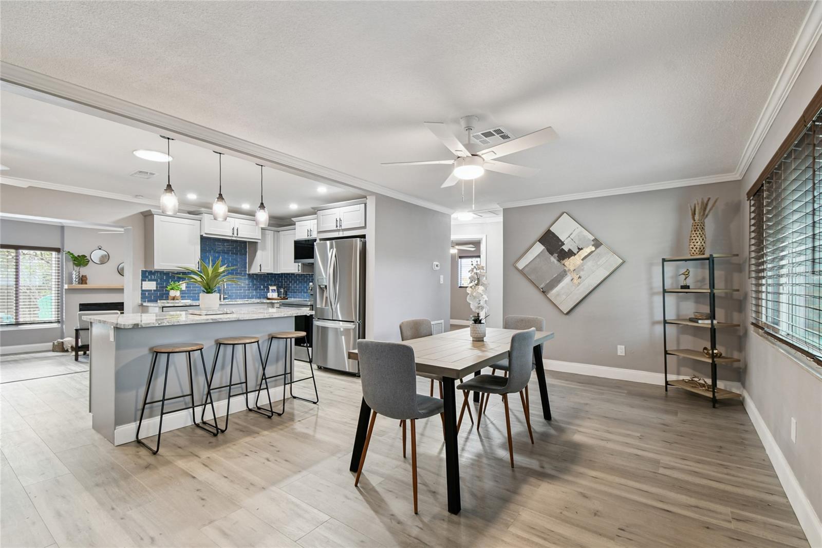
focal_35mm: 15
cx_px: 411
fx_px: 342
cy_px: 274
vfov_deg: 77.3
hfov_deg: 100.4
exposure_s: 1
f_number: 7.1
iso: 100
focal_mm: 10
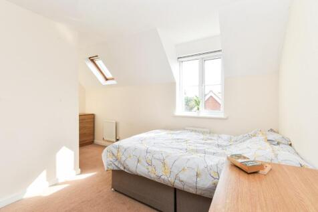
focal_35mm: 15
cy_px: 106
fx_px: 132
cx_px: 159
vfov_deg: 77.3
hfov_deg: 100.4
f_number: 9
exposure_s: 1/50
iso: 200
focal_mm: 10
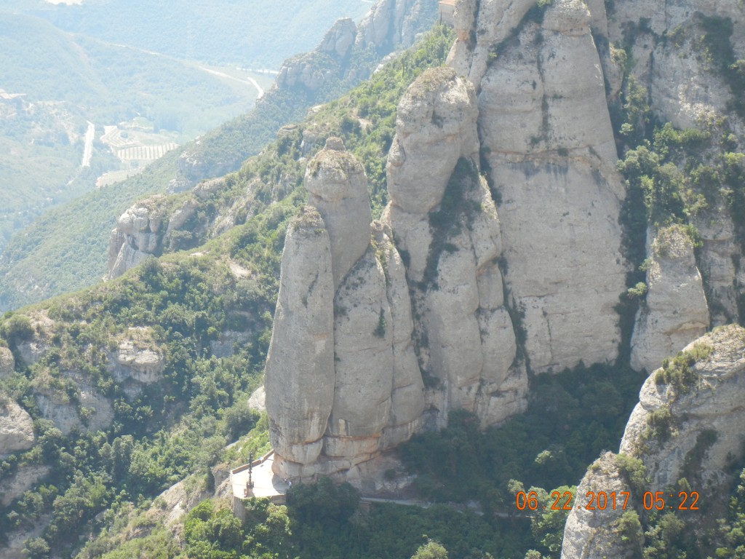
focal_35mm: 116
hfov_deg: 17.0
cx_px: 372
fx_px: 2497
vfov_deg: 12.8
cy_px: 280
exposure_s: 1/250
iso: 178
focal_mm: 20.9
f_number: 4.6
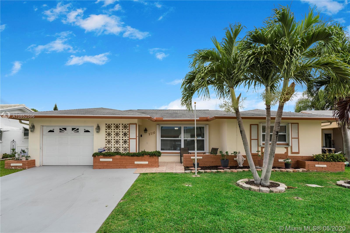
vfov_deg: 57.2
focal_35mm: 22
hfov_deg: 78.6
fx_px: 214
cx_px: 175
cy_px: 116
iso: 100
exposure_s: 1/50
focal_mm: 22
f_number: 10
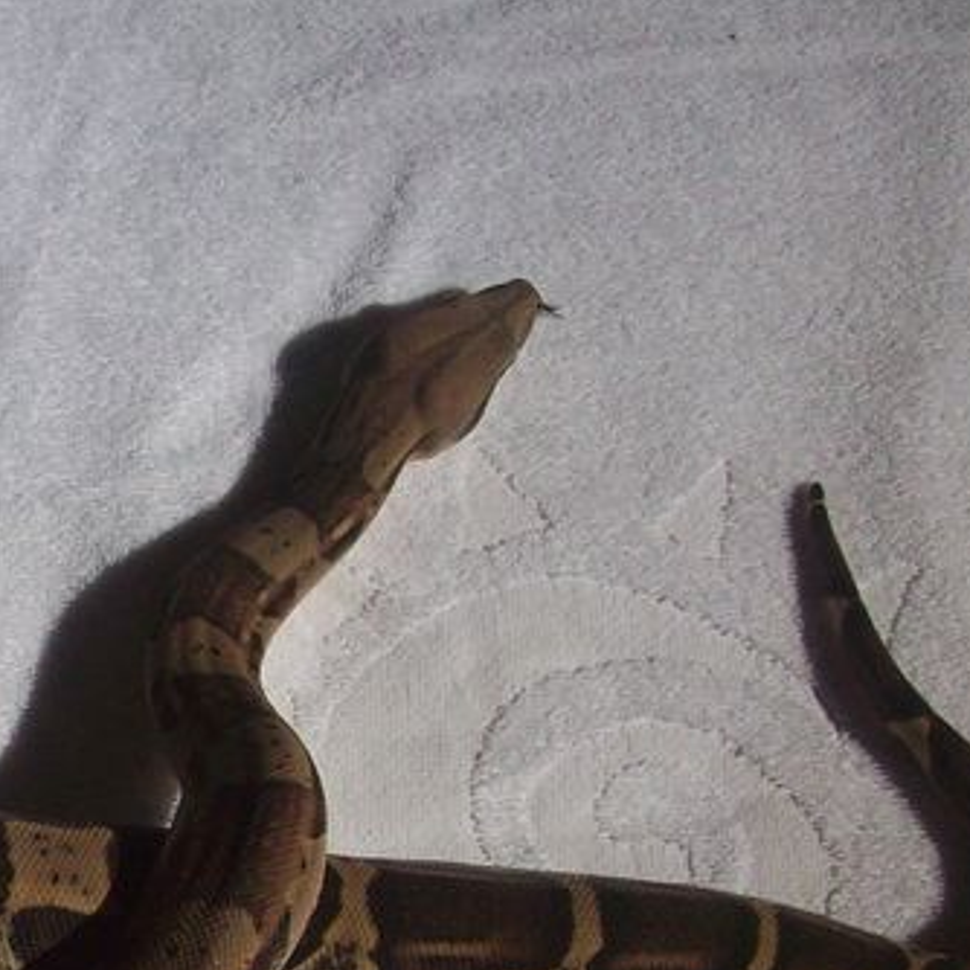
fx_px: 2790
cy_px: 919
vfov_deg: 19.3
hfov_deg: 18.7
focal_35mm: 88
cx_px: -189
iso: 80
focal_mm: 6.2
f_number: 5.6
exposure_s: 1/1401
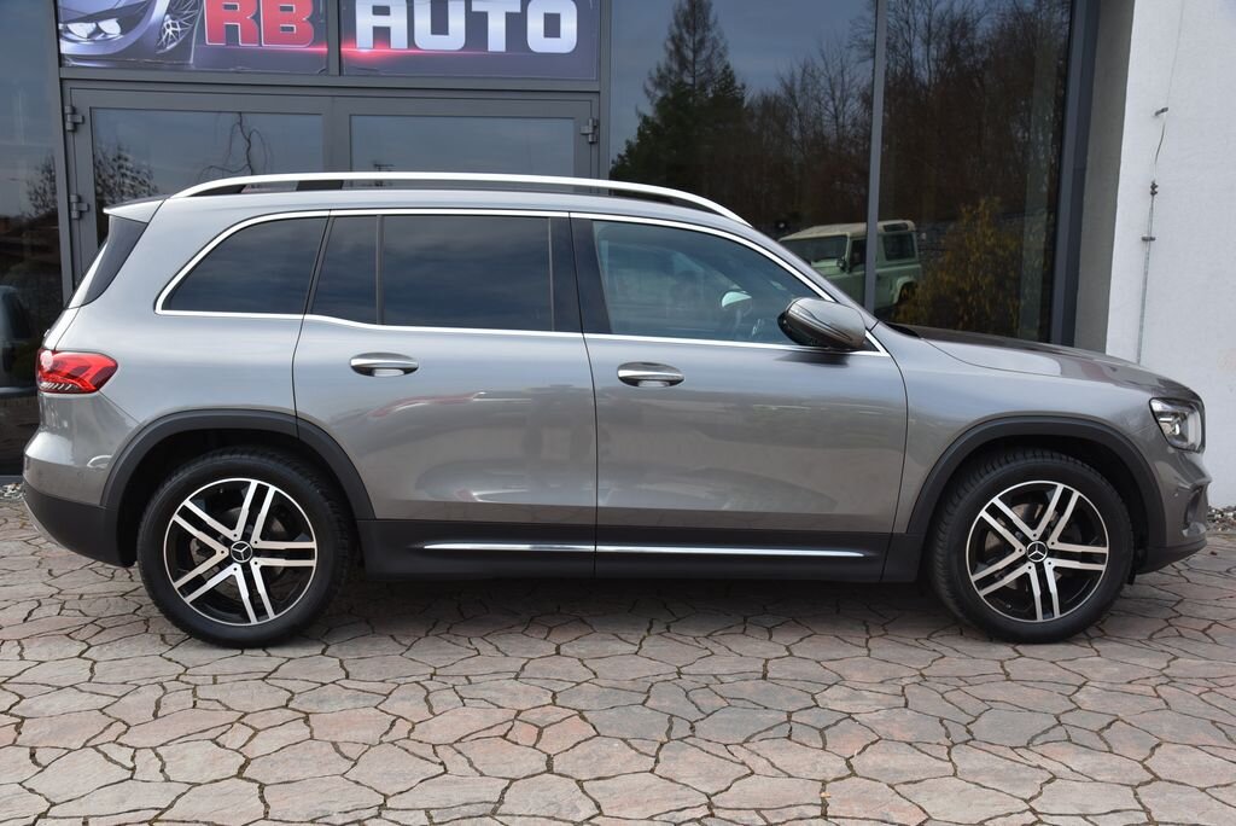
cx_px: 618
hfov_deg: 55.8
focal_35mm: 34
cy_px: 413
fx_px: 1168
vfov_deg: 38.9
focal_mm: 34
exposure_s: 1/250
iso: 500
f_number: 8
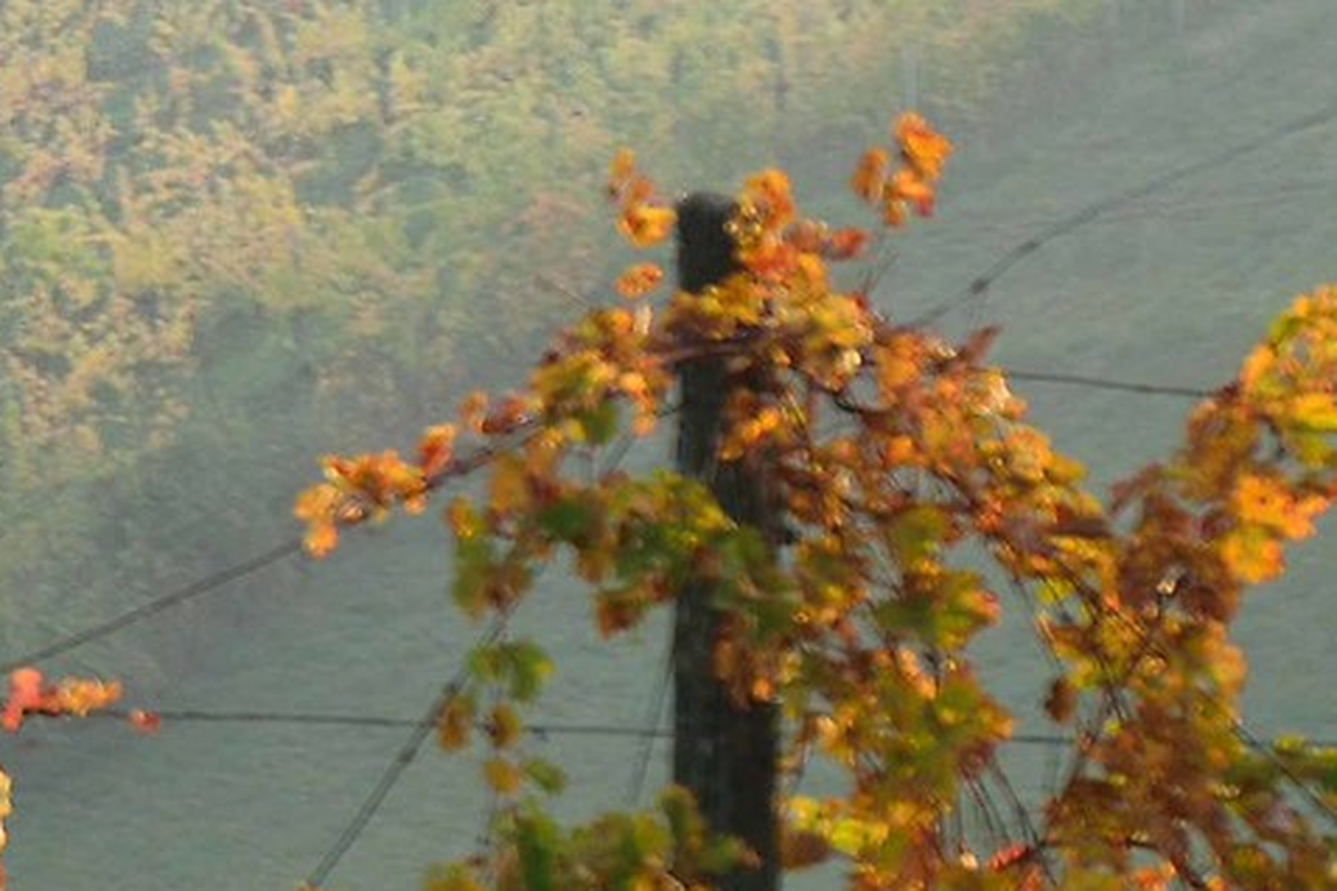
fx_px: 13443
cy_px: 717
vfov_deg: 3.8
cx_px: -1948
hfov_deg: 5.5
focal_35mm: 362
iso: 100
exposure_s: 1/80
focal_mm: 48
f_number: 7.1
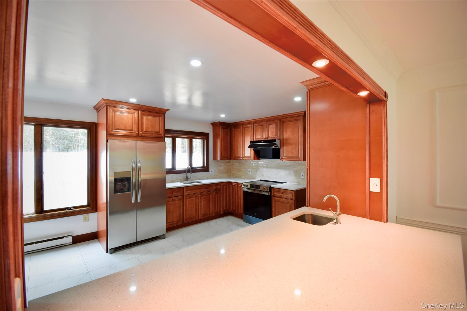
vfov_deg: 77.3
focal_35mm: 15
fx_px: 195
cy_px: 156
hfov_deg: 100.4
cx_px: 234
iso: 100
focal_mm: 10
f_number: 8
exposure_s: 1/5
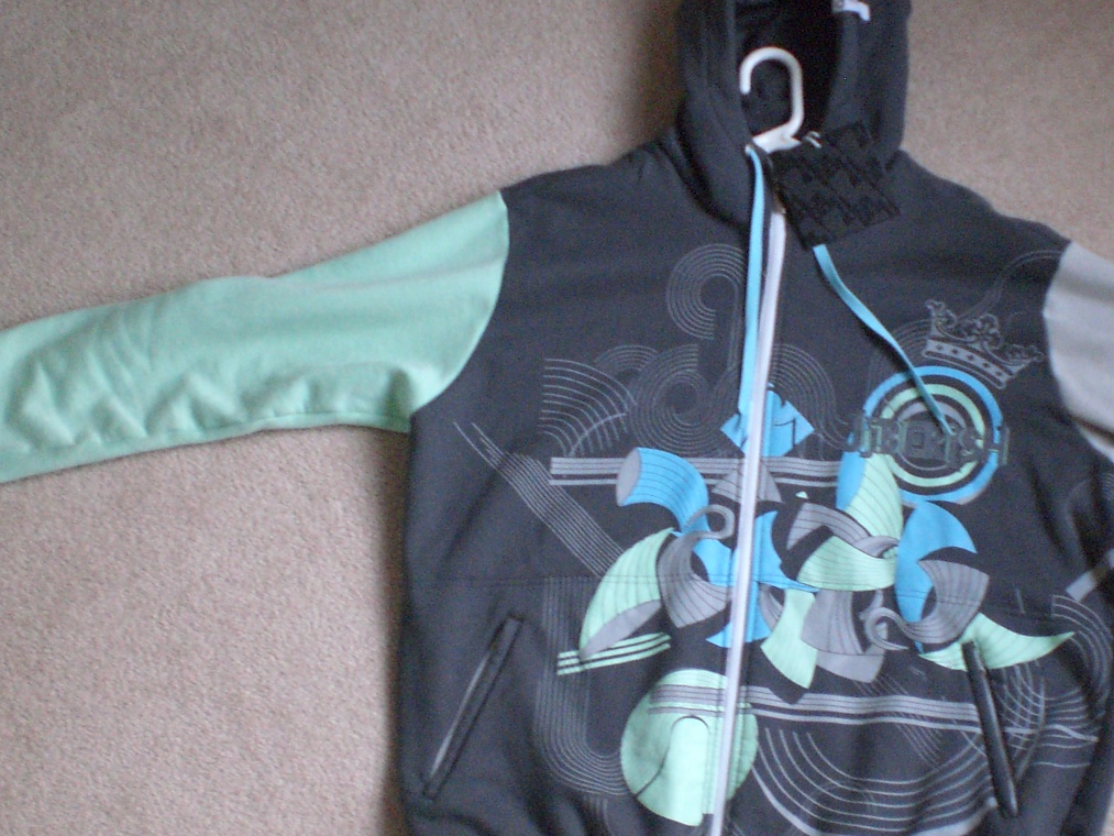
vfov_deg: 24.4
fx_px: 1931
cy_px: 424
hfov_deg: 32.0
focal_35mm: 60
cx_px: 705
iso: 400
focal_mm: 6.3
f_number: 3.1
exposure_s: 1/100
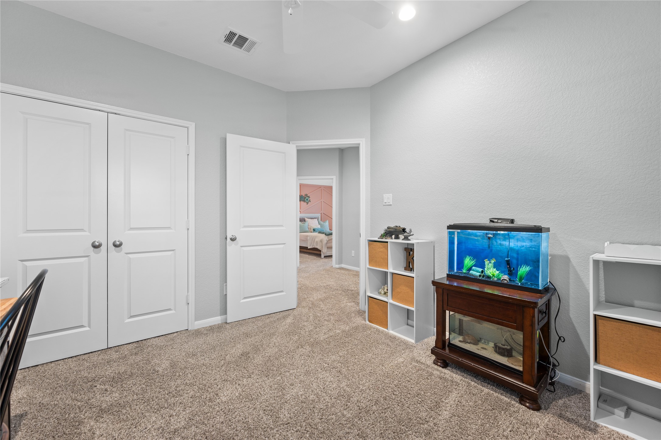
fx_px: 257
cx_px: 330
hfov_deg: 104.3
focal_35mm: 14
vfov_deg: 81.2
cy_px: 220
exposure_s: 2
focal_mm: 14
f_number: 8
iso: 100
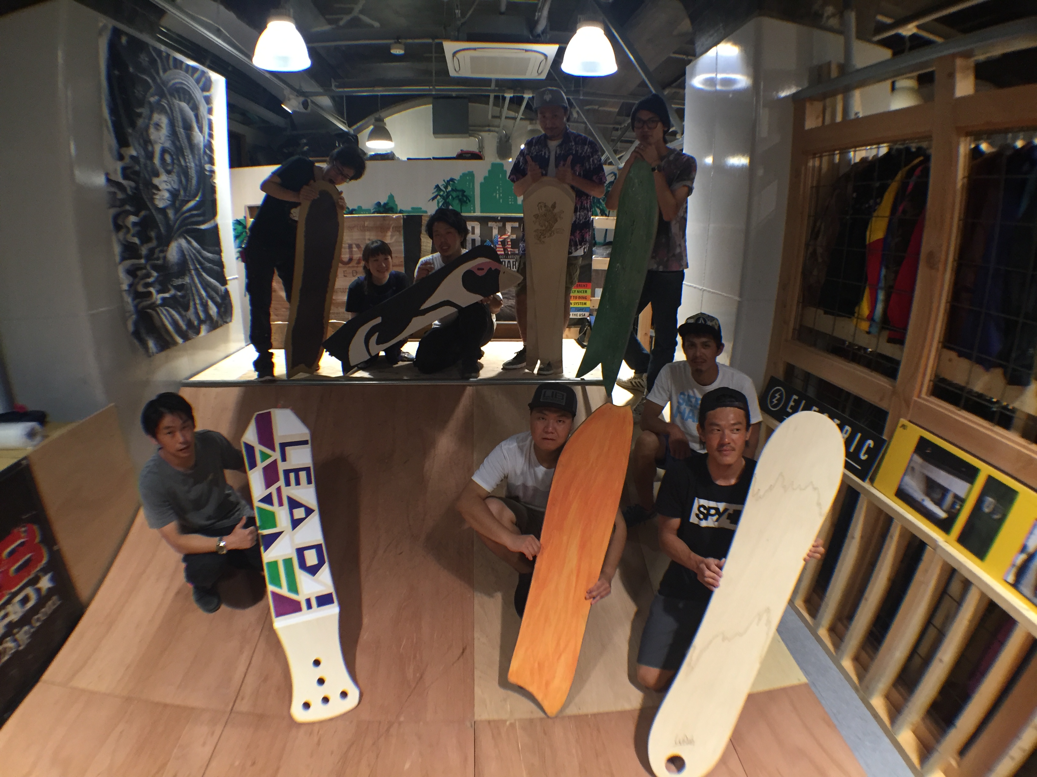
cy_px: 388
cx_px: 518
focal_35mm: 29
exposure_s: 1/30
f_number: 2.2
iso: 125
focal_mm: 4.15
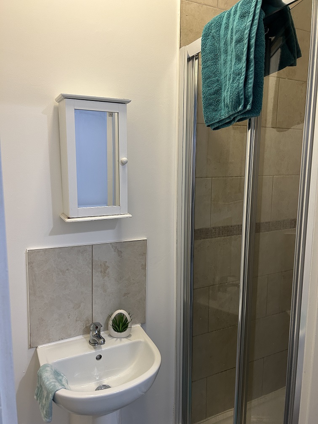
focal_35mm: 26
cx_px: 159
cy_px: 212
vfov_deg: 67.3
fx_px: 318
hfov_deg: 53.1
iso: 125
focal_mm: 5.7
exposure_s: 1/50
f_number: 1.5
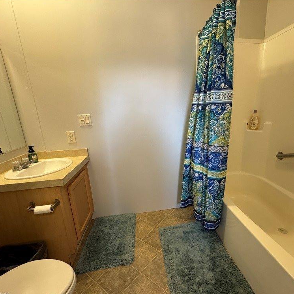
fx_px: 163
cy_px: 150
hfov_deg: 83.2
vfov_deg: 84.0
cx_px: 172
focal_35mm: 17
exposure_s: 1/60
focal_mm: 2.22
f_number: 2.2
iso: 400
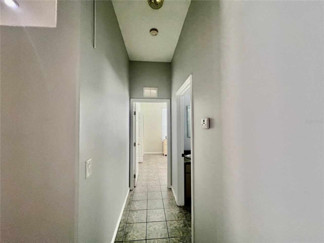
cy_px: 122
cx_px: 162
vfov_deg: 89.9
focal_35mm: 13
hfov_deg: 106.2
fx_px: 122
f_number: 1.8
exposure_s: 1/120
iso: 200
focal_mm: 1.57
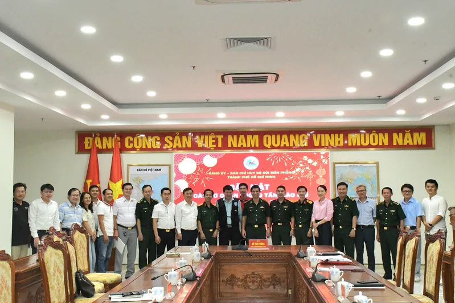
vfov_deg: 29.9
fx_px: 569
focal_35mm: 45
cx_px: 228
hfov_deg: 43.6
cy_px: 152
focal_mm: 30
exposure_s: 1/80
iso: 10000
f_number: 14
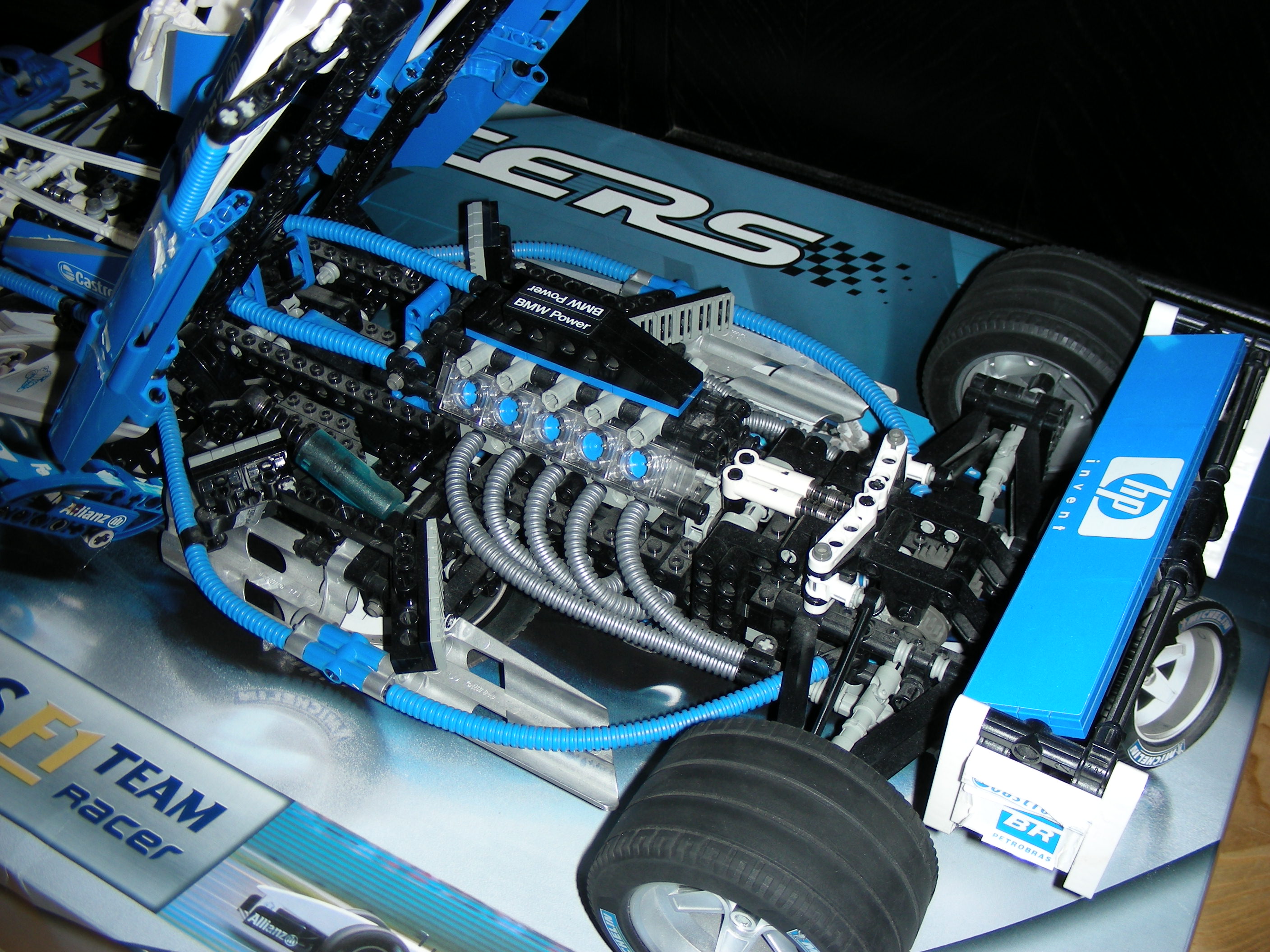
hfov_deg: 49.0
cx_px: 635
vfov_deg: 37.7
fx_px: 1394
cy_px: 476
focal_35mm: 38
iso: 50
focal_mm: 6.3
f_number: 3.5
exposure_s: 1/60
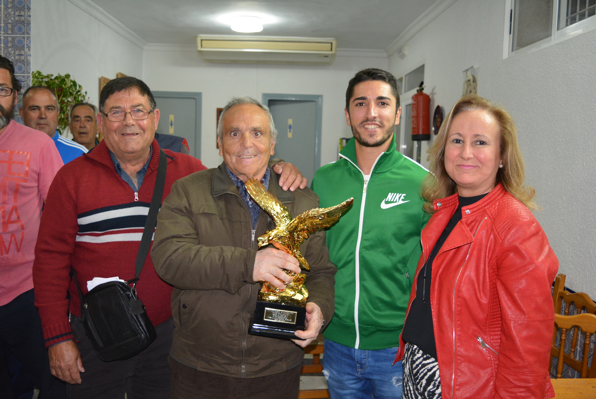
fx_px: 605
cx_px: 293
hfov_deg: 52.4
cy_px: 209
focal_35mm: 37
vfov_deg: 36.4
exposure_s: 1/60
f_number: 3.8
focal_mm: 23
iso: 1100
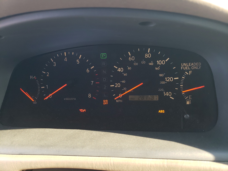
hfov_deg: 67.3
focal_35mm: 26
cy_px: 86
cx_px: 114
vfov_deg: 53.1
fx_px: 171
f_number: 1.5
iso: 84
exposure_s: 1/120
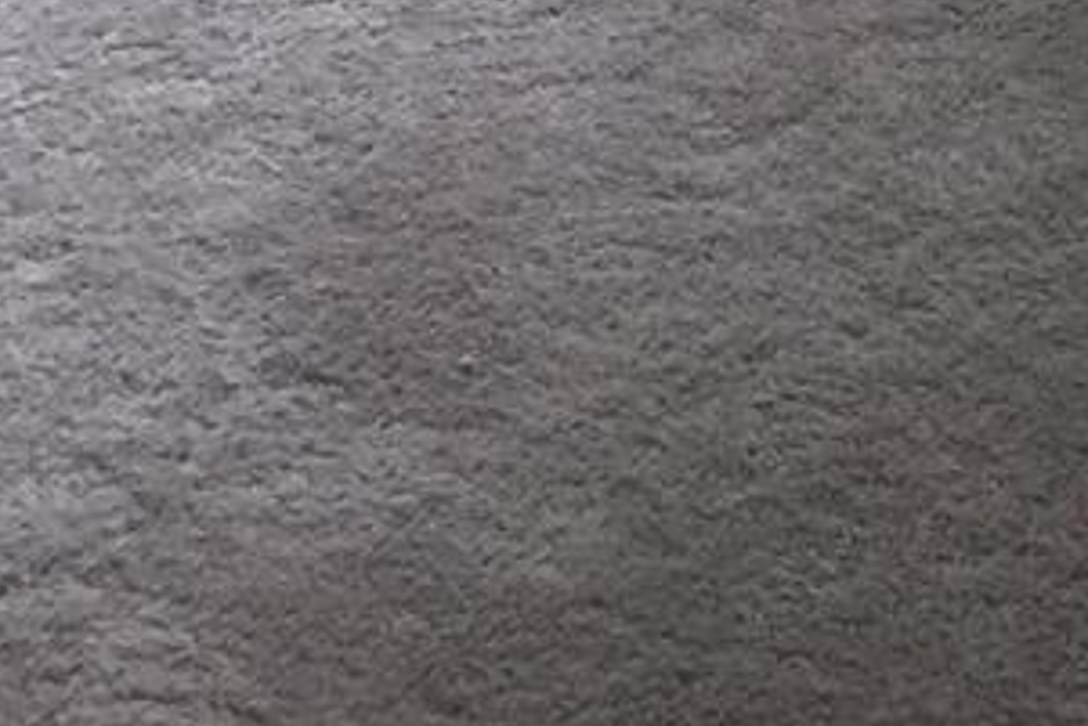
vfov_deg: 7.7
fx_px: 4656
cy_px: -1495
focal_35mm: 154
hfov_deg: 12.3
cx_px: 1934
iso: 50
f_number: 2.2
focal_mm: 4.15
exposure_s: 1/30
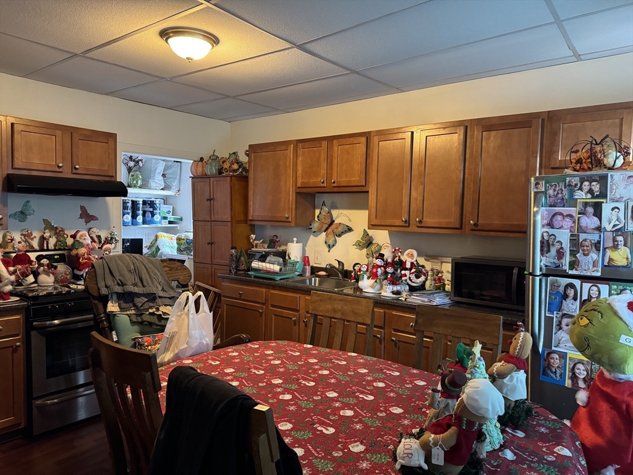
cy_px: 238
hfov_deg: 71.6
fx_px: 439
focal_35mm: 24
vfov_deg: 56.8
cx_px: 316
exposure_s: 1/40
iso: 640
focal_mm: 6.76
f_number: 1.78
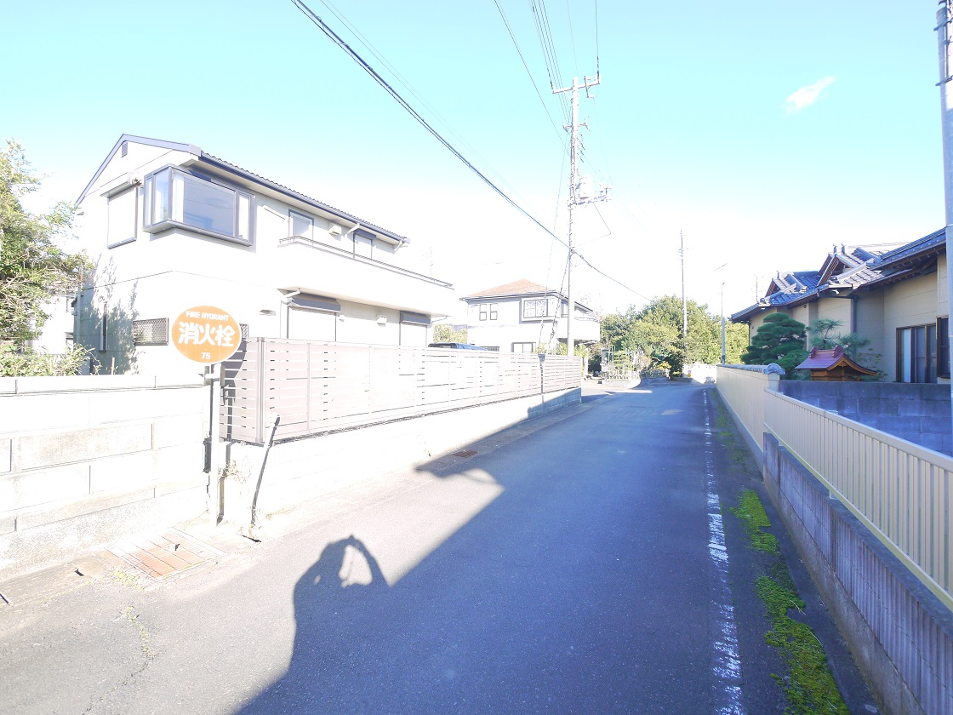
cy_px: 358
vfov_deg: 85.7
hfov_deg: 102.1
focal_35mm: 14
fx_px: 385
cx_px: 476
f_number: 5
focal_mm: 7
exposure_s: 1/160
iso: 160
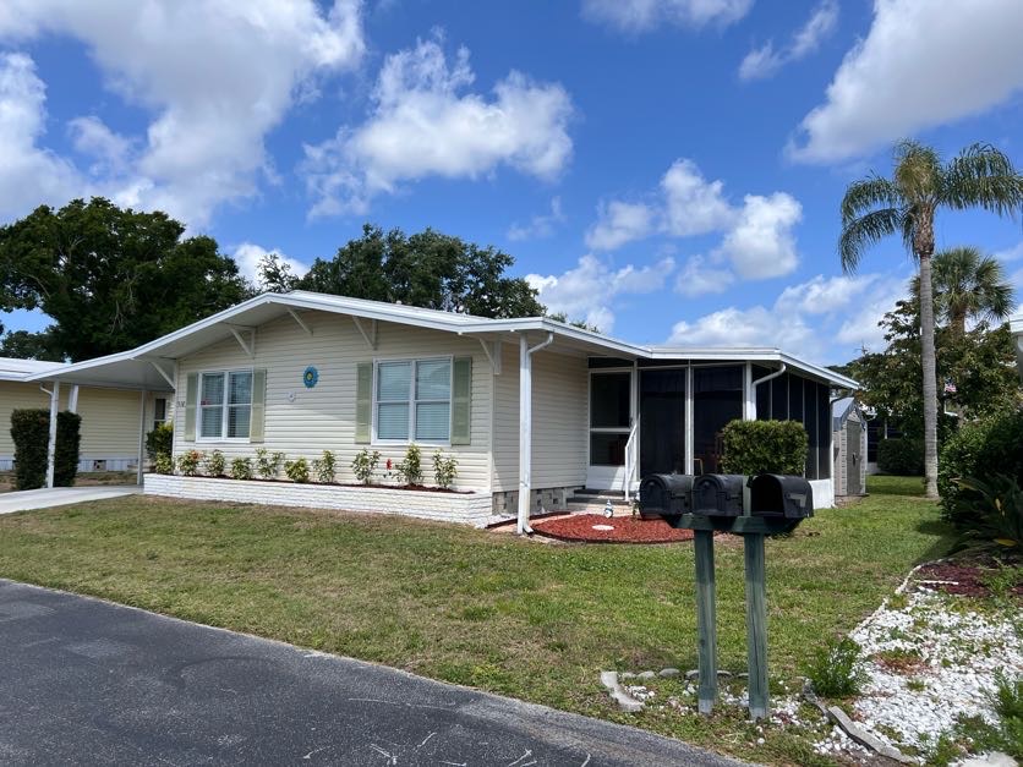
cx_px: 512
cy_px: 384
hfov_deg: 67.3
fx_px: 768
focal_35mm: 26
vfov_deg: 53.1
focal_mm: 5.7
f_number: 1.5
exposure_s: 1/4630
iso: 50
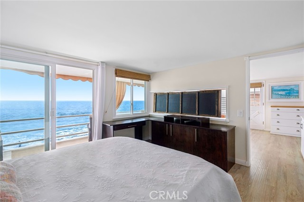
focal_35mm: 16
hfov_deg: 96.8
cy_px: 101
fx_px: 135
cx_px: 152
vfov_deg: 73.6
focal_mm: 16
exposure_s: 1/160
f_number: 9
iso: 100
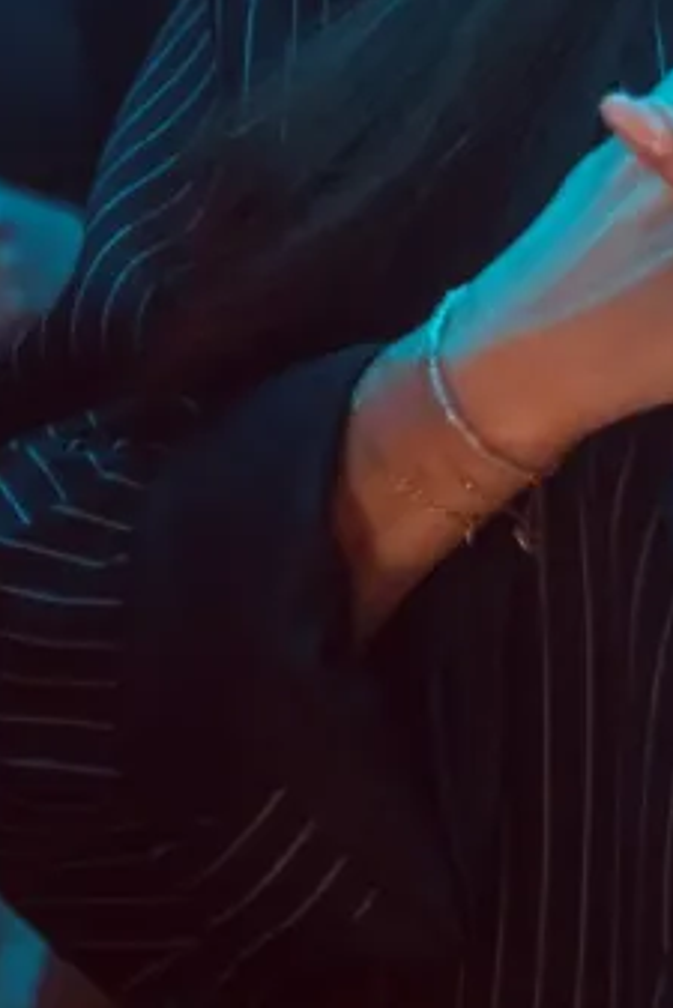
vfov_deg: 9.1
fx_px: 6246
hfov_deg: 6.1
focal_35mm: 223
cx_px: 984
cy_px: -344
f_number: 4
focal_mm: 66
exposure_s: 1/80
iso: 1600
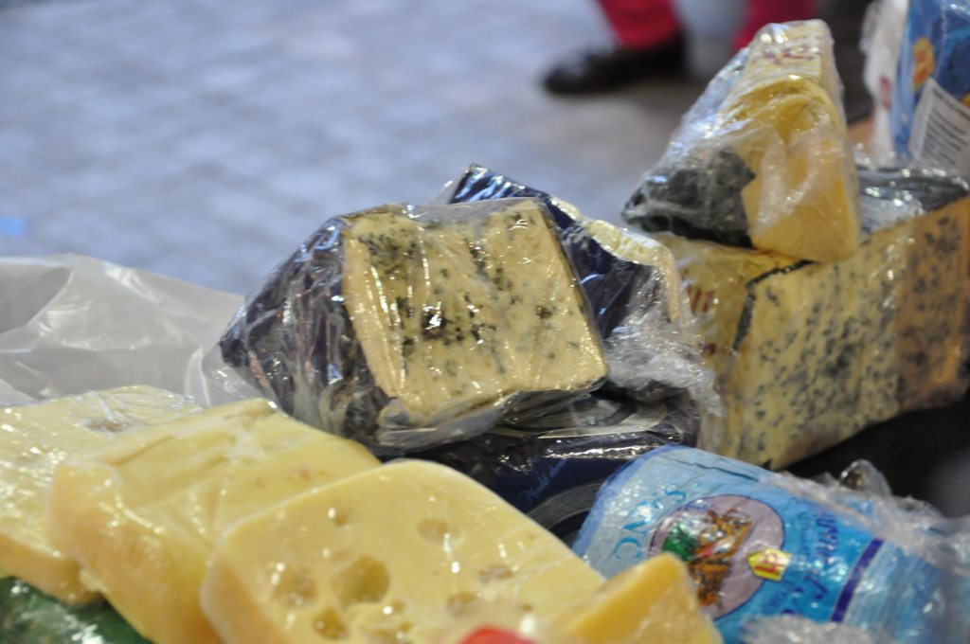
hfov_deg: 21.9
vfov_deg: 14.7
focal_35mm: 93
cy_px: 322
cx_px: 485
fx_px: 2503
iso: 2000
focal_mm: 62
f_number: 5.3
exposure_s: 1/40
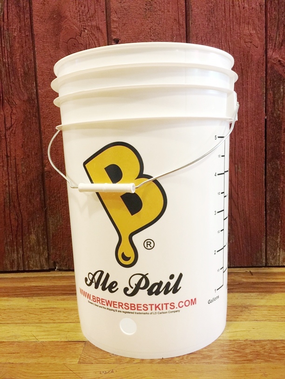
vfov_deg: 61.7
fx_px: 318
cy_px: 190
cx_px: 142
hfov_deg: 48.2
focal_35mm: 29
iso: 100
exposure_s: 1/10
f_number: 2.2
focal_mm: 4.15
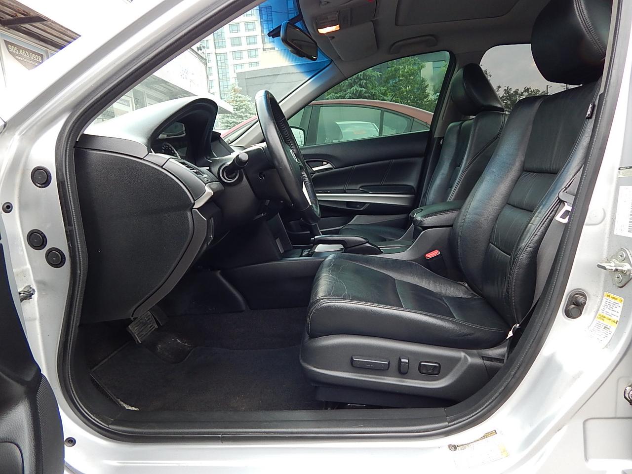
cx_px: 316
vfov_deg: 58.9
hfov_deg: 73.9
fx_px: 420
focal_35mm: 23
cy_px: 237
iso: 140
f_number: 3
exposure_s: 1/30
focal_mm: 4
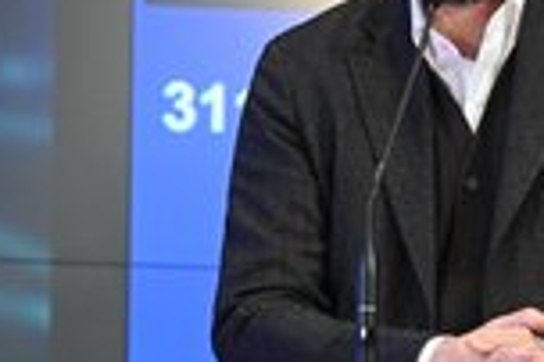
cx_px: 626
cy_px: 122
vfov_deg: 4.2
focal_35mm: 326
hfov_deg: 6.3
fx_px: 4921
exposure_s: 1/125
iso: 3200
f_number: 5
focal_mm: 120
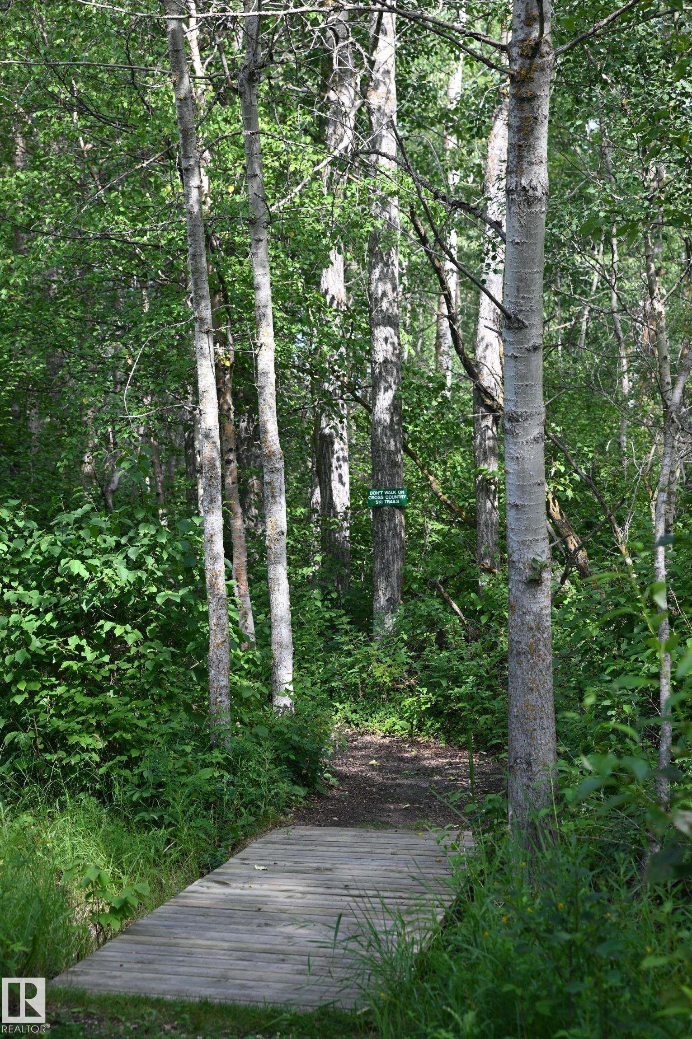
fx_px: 2020
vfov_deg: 28.9
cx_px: 346
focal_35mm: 70
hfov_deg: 19.4
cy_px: 520
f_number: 5
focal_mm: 70
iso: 400
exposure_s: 1/400
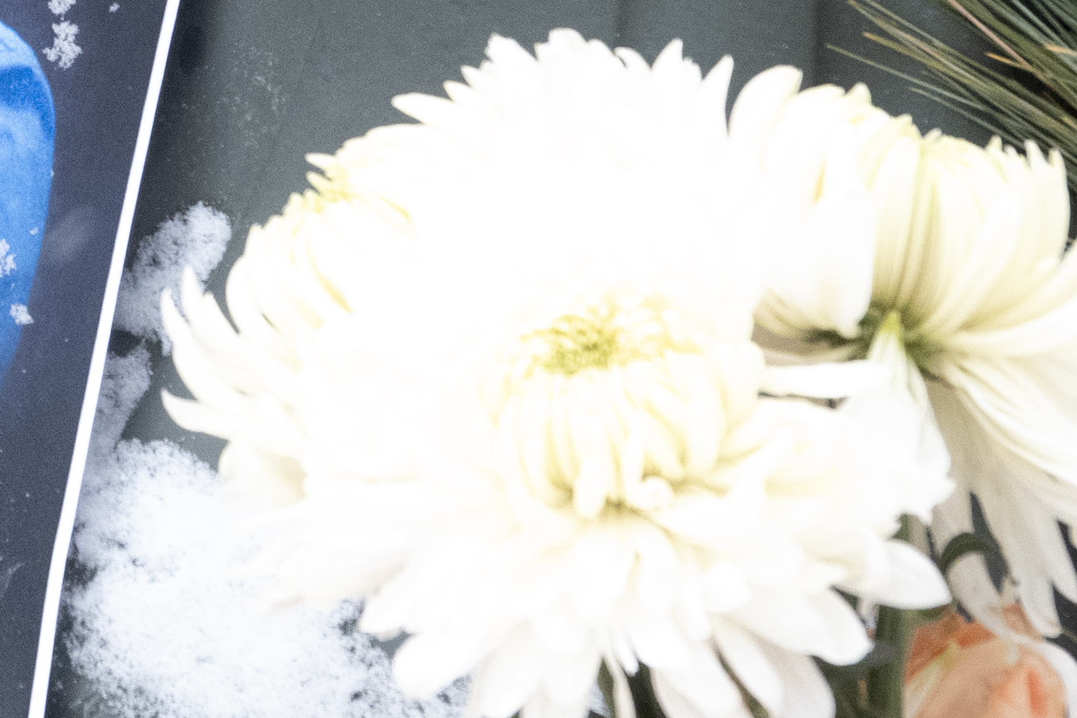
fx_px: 10768
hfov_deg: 5.7
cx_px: -124
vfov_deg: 3.8
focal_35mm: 360
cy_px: -116
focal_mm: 41.15
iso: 1000
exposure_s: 1/320
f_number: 4.5
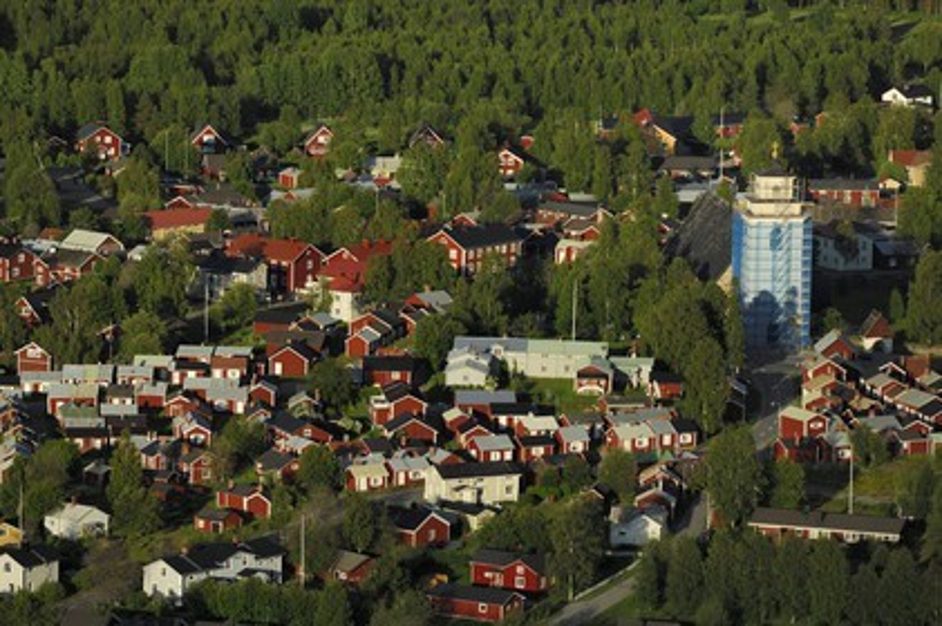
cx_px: 471
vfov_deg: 6.1
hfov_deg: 9.2
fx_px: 5883
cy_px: 313
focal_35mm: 225
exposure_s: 1/2000
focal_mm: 150
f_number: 2.8
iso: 100
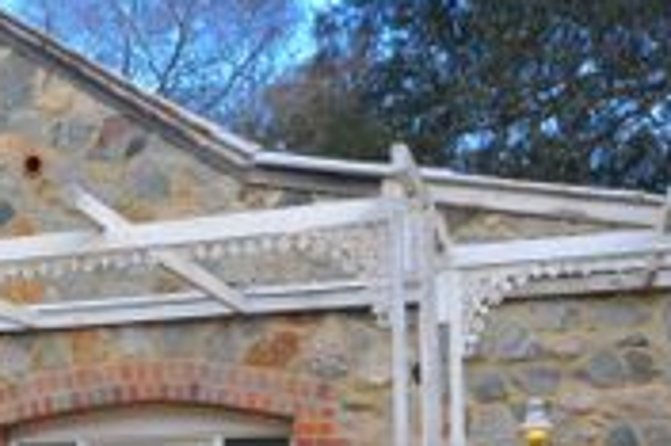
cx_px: 23
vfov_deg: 16.5
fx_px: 1490
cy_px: 501
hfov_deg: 24.4
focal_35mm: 80
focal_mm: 20
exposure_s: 1/60
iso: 220
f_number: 8
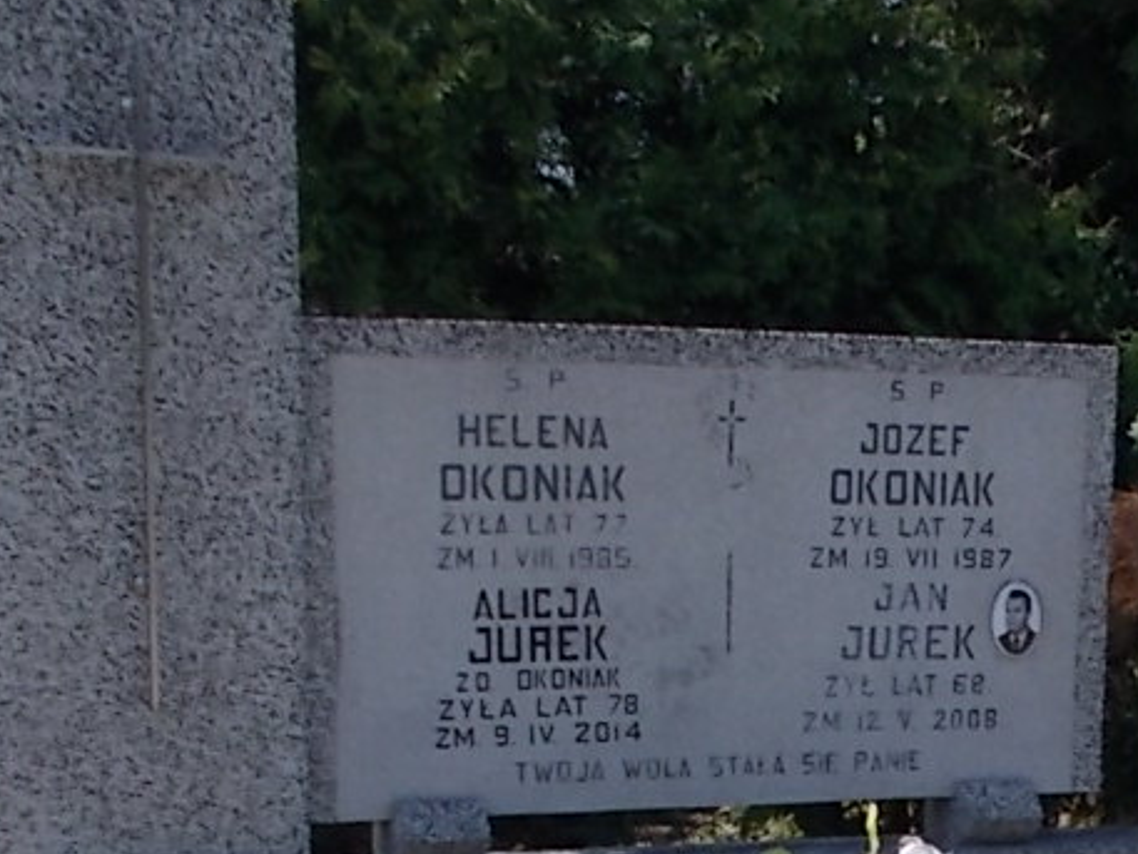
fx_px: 2992
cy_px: 1076
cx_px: 1013
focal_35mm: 91
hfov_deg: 21.1
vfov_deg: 15.5
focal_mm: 4.6
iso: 80
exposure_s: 1/200
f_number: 8
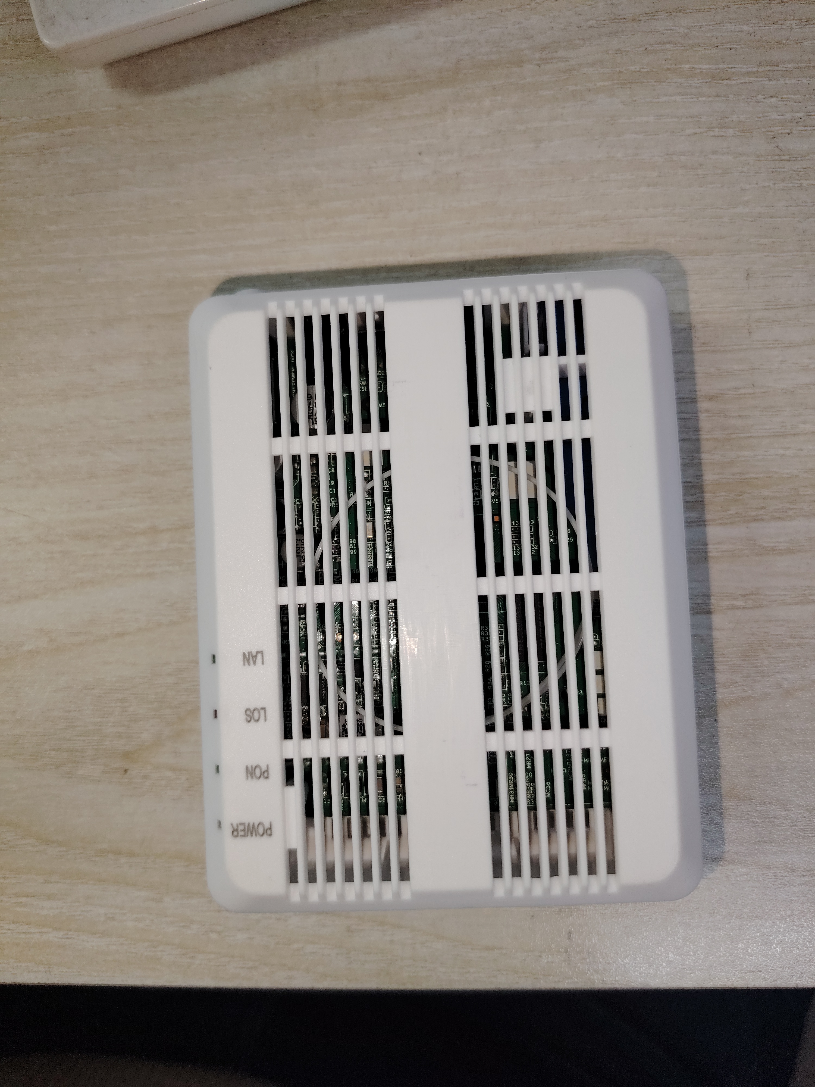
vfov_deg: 71.6
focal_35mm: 24
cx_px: 408
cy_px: 544
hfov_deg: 56.8
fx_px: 753
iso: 422
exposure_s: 1/100
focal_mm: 5.25
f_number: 1.75
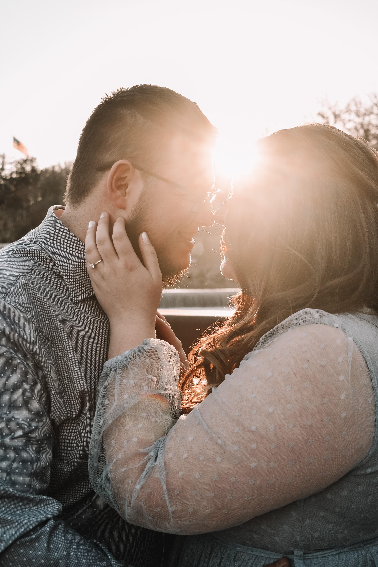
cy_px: 284
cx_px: 189
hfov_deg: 29.9
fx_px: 709
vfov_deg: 43.6
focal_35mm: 45
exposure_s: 1/200
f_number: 5.6
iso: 100
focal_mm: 30
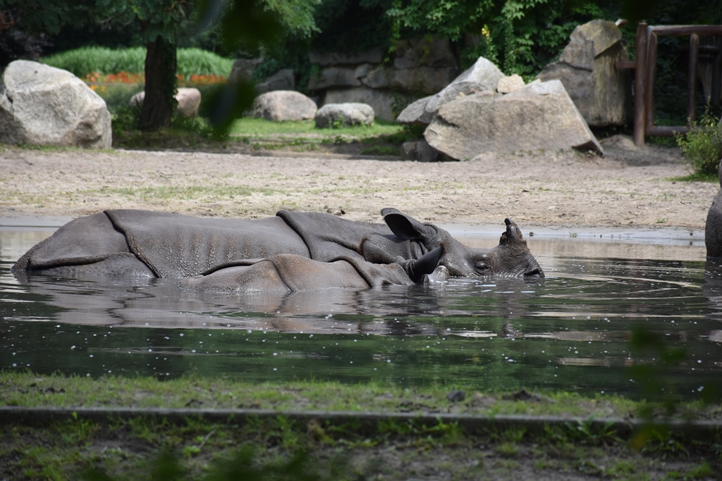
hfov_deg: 9.8
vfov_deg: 6.5
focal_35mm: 210
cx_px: 361
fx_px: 4212
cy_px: 240
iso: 400
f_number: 5.6
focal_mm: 140
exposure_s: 1/1000
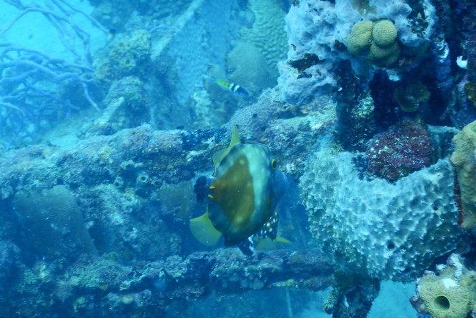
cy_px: 178
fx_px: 926
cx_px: 238
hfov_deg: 28.8
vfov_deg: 19.5
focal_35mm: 70
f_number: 4.5
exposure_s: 1/60
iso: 125
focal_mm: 12
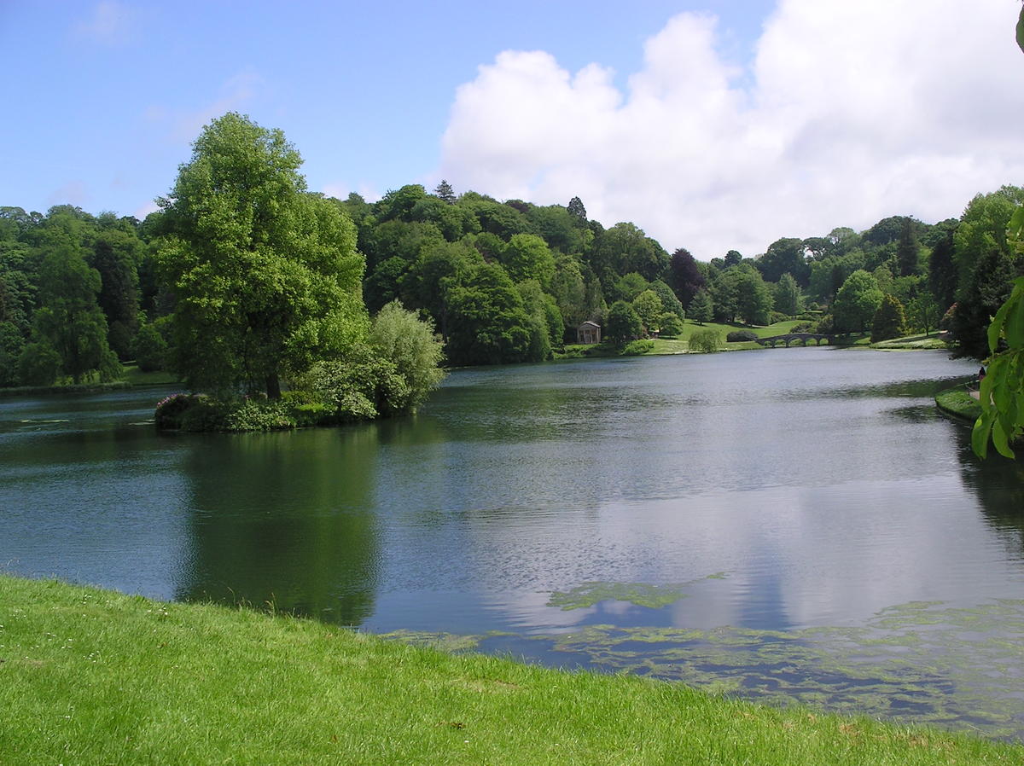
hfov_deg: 50.2
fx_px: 1094
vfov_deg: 38.6
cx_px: 512
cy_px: 383
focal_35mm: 37
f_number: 6
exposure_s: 1/410
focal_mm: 7.8
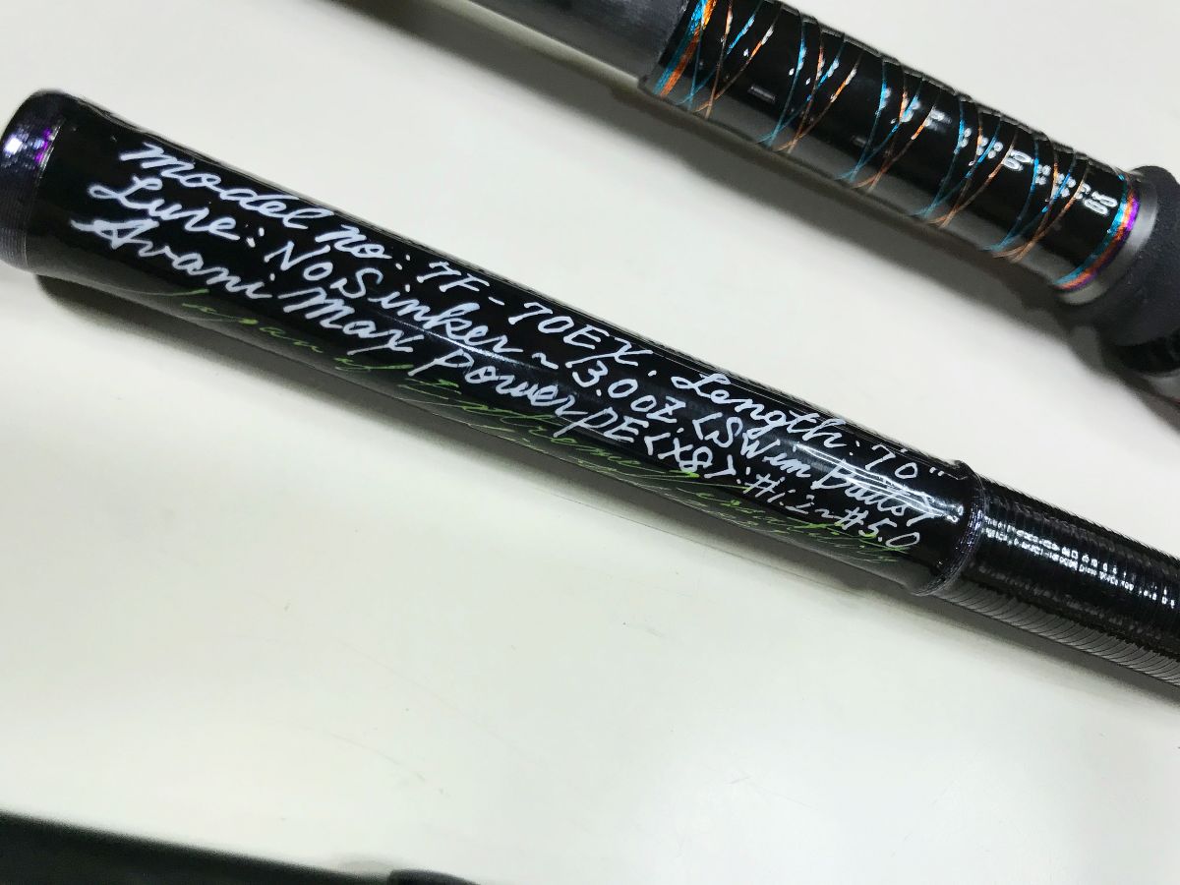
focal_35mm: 28
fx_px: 954
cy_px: 442
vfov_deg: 49.7
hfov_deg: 63.4
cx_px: 590
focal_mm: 3.99
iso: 25
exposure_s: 1/40
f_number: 1.8
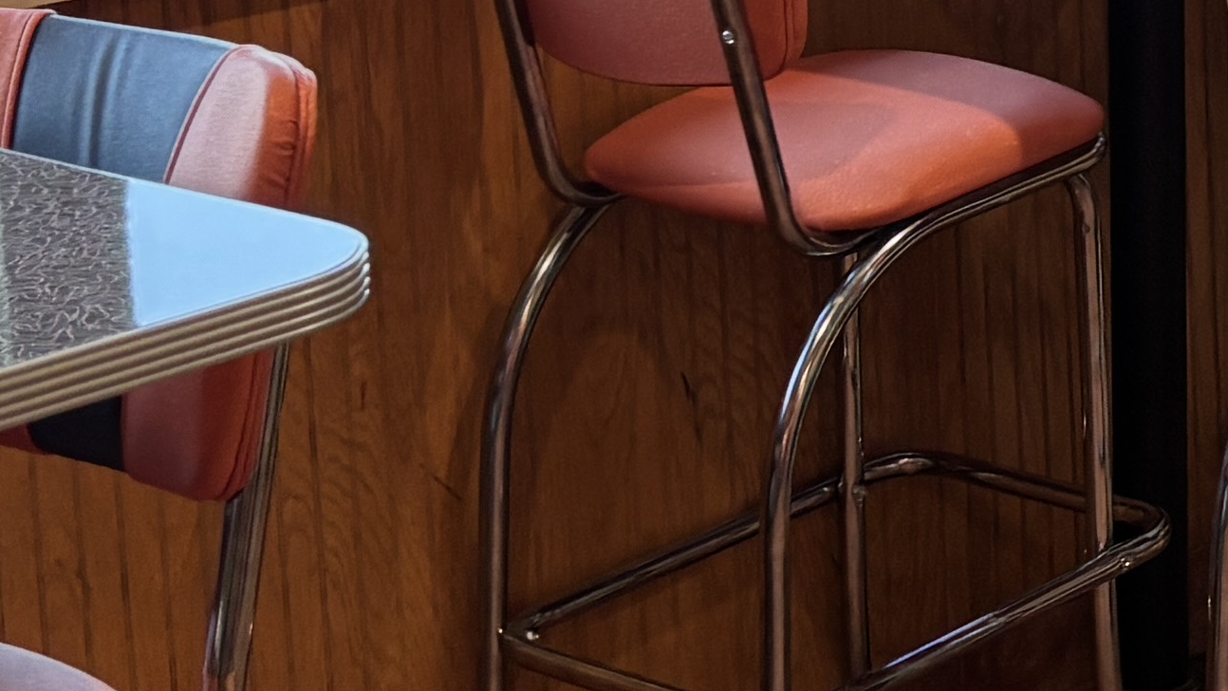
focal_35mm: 125
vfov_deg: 9.5
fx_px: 4070
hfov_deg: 16.2
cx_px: 1604
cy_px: -209
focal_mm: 5.96
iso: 80
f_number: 1.6
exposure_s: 1/60
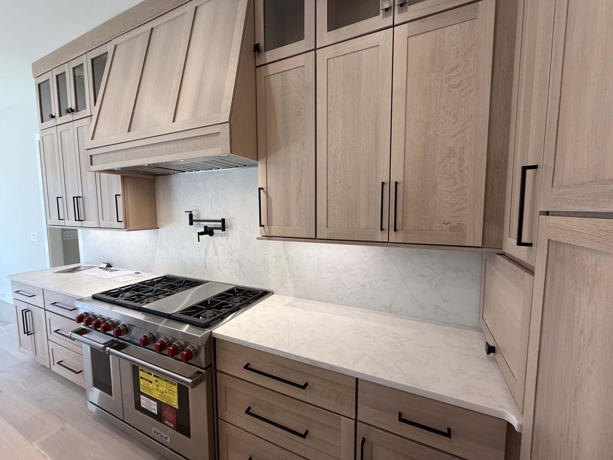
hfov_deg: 102.1
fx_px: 248
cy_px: 230
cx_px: 306
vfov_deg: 85.7
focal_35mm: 14
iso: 80
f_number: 2.2
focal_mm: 2.22
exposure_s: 1/120
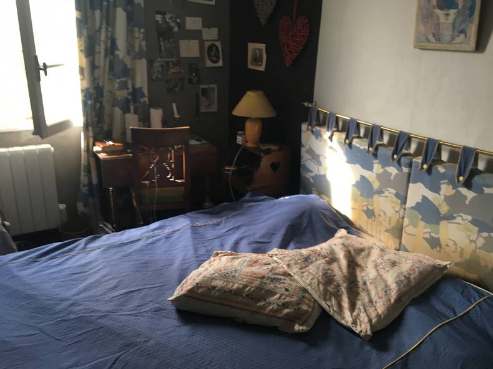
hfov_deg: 61.7
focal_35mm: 29
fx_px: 413
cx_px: 246
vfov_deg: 48.2
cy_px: 184
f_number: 2.2
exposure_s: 1/33
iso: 64
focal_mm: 4.15
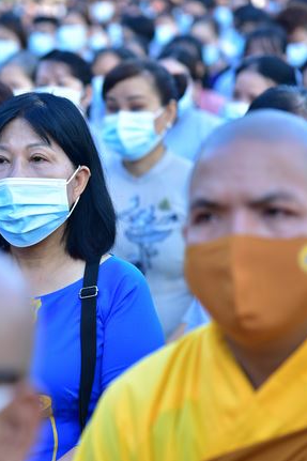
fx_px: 2317
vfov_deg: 11.4
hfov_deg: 7.6
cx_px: 52
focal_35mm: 181
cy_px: 230
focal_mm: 120
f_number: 4
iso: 160
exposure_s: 1/80
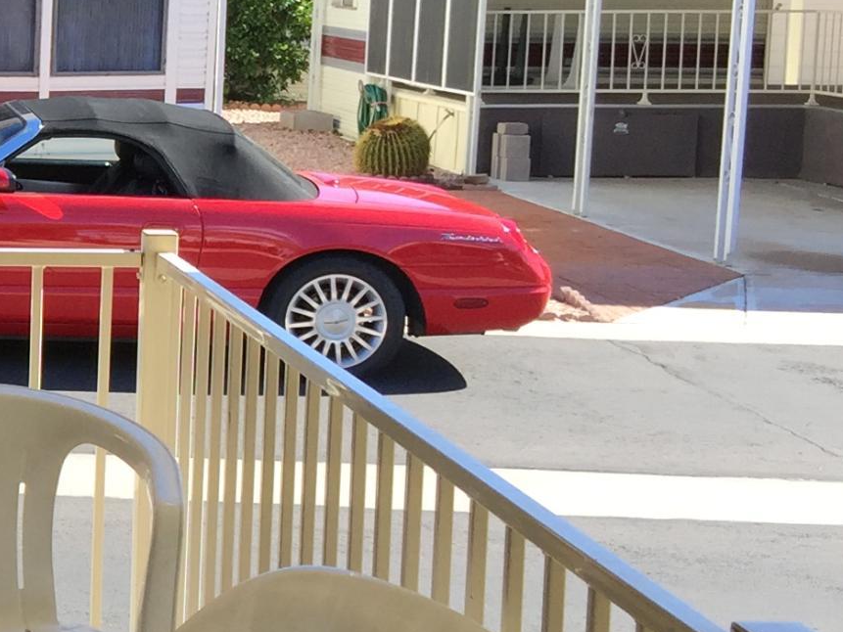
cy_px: 313
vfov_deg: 14.7
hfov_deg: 16.7
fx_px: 2460
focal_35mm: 101
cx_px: -604
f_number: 2.2
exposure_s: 1/520
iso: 32
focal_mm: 4.15
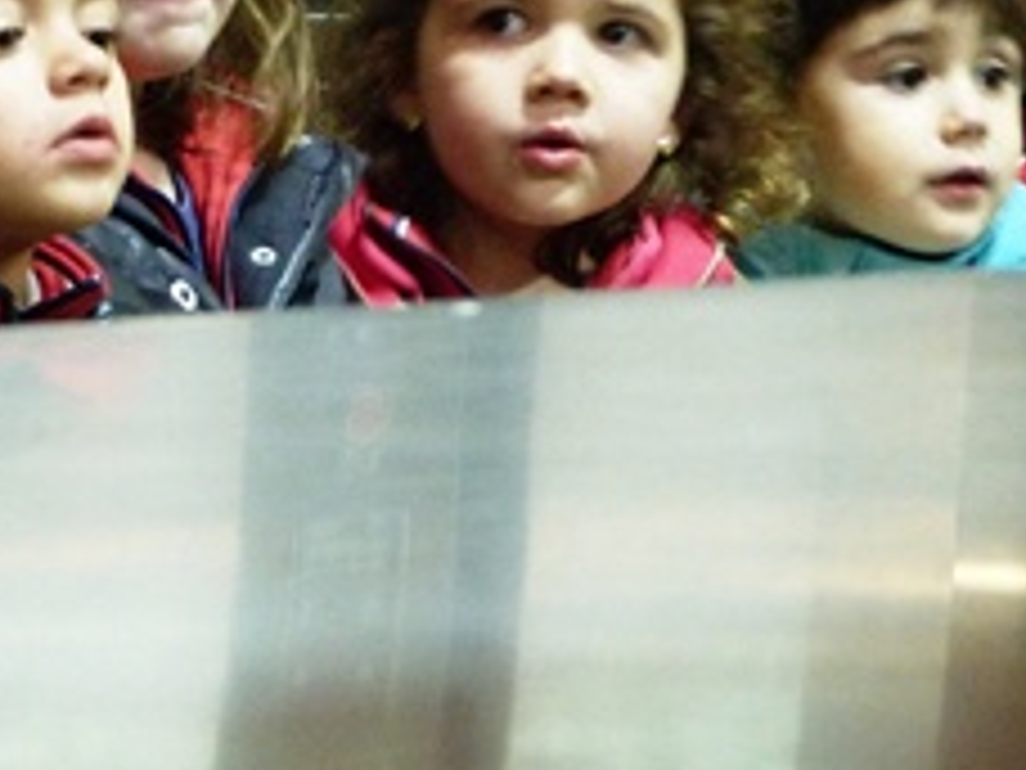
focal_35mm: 289
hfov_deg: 6.8
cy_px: -45
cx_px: 760
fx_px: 8566
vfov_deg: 5.1
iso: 400
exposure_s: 1/6
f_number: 3.5
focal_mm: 18.6
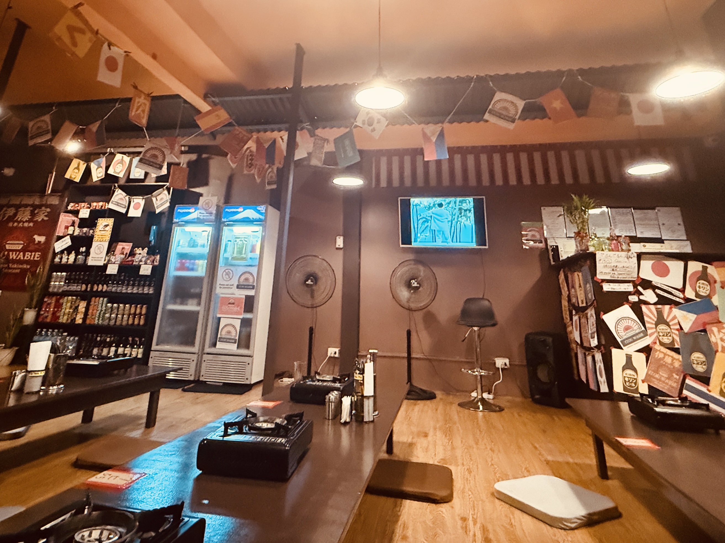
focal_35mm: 14
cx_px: 362
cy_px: 272
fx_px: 293
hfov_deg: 102.1
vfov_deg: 85.7
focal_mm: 2.22
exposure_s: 1/60
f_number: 2.2
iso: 1250
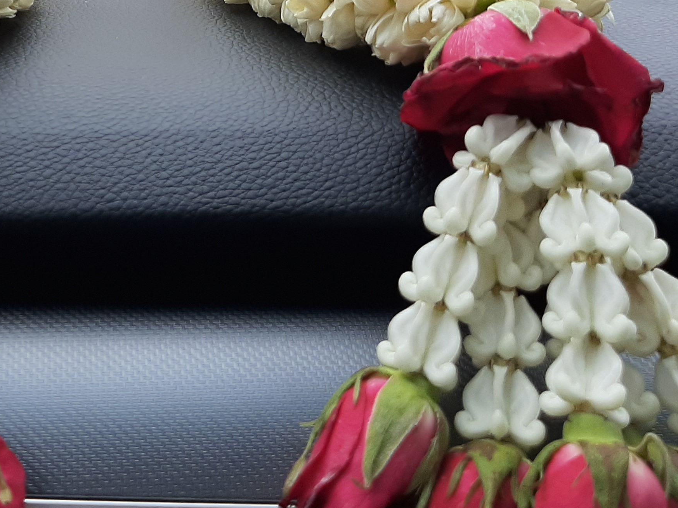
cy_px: -11
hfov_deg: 31.2
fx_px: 1175
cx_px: 120
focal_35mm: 60
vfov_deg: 23.3
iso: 40
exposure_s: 1/183
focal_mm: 3.93
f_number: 1.7
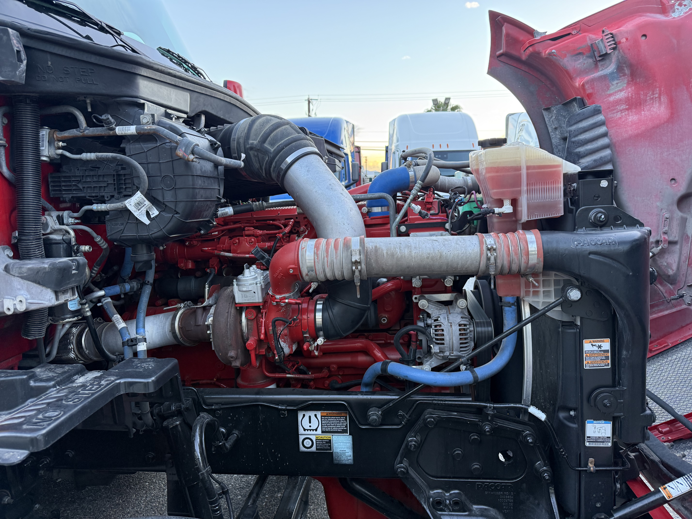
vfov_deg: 56.8
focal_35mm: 24
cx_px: 346
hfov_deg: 71.6
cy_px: 260
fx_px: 480
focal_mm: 6.76
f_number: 1.78
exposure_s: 1/64
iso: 200
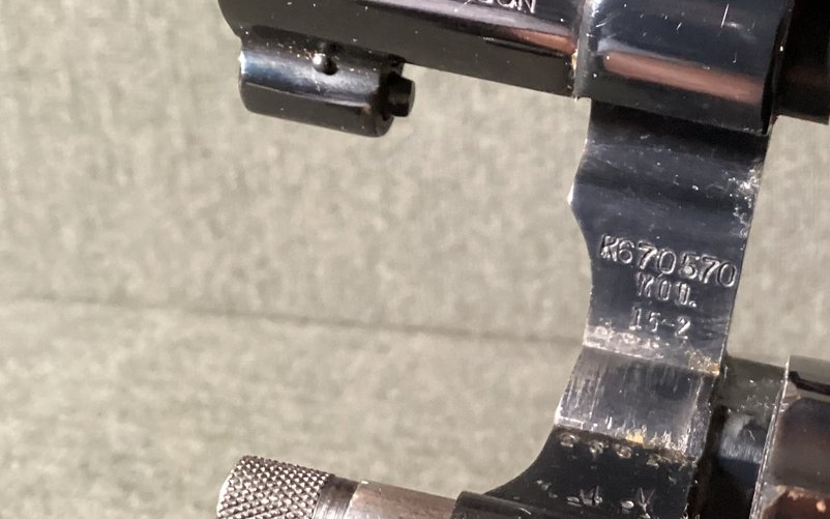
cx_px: 684
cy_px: 234
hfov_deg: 31.9
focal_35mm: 62
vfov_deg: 20.9
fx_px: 1402
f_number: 2.4
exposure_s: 1/30
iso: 400
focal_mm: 3.3
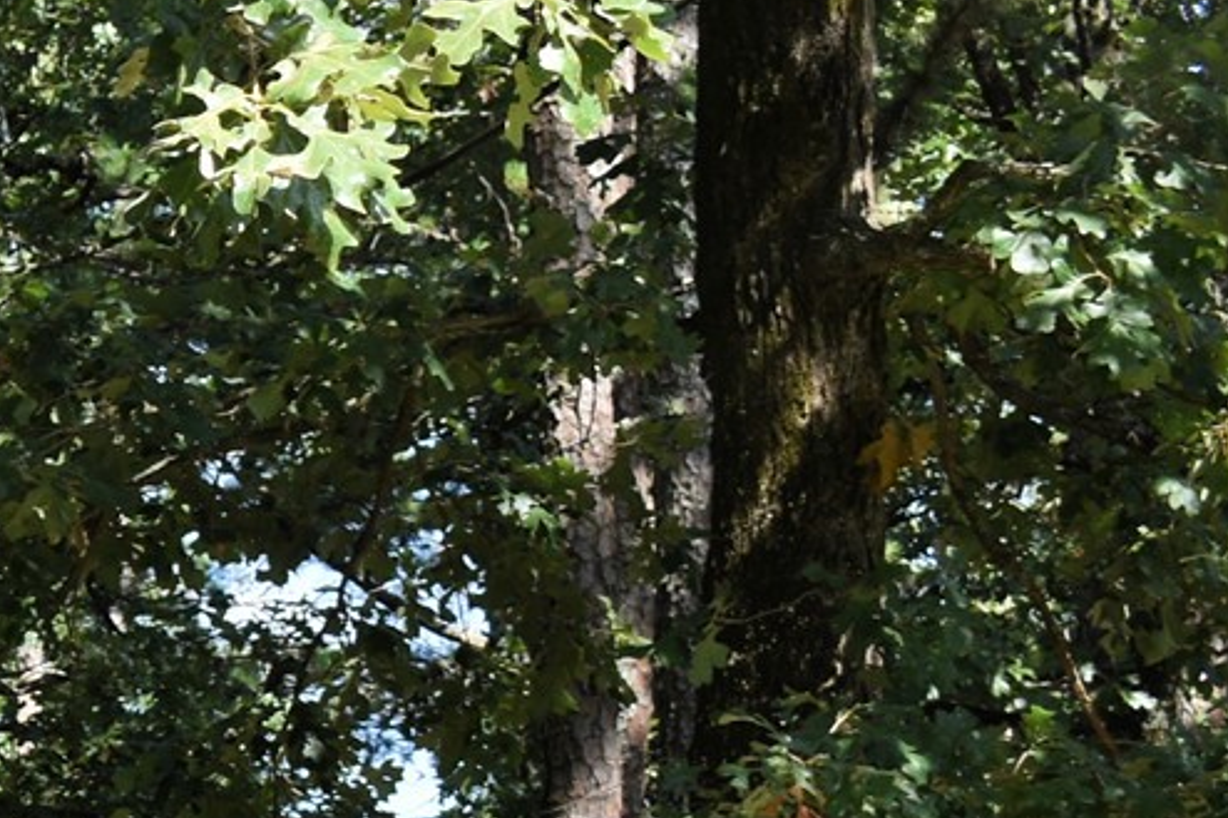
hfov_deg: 11.1
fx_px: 5696
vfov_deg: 8.1
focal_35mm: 167
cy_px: 931
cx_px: -1238
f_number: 6.3
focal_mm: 27
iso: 100
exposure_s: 1/160
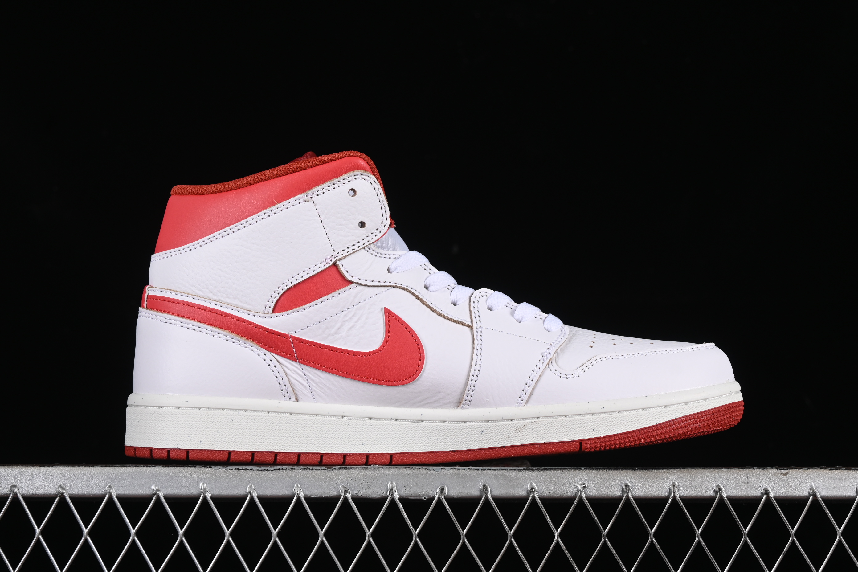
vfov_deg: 18.2
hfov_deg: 27.0
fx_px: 1787
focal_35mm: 75
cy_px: 286
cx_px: 429
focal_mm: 50
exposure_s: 1/100
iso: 160
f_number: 8
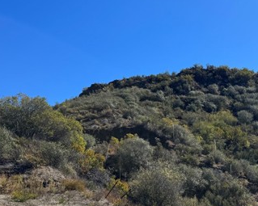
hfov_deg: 39.1
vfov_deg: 31.3
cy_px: 163
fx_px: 359
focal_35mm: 47
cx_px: 172
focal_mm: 6.76
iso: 80
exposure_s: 1/3247
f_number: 1.78
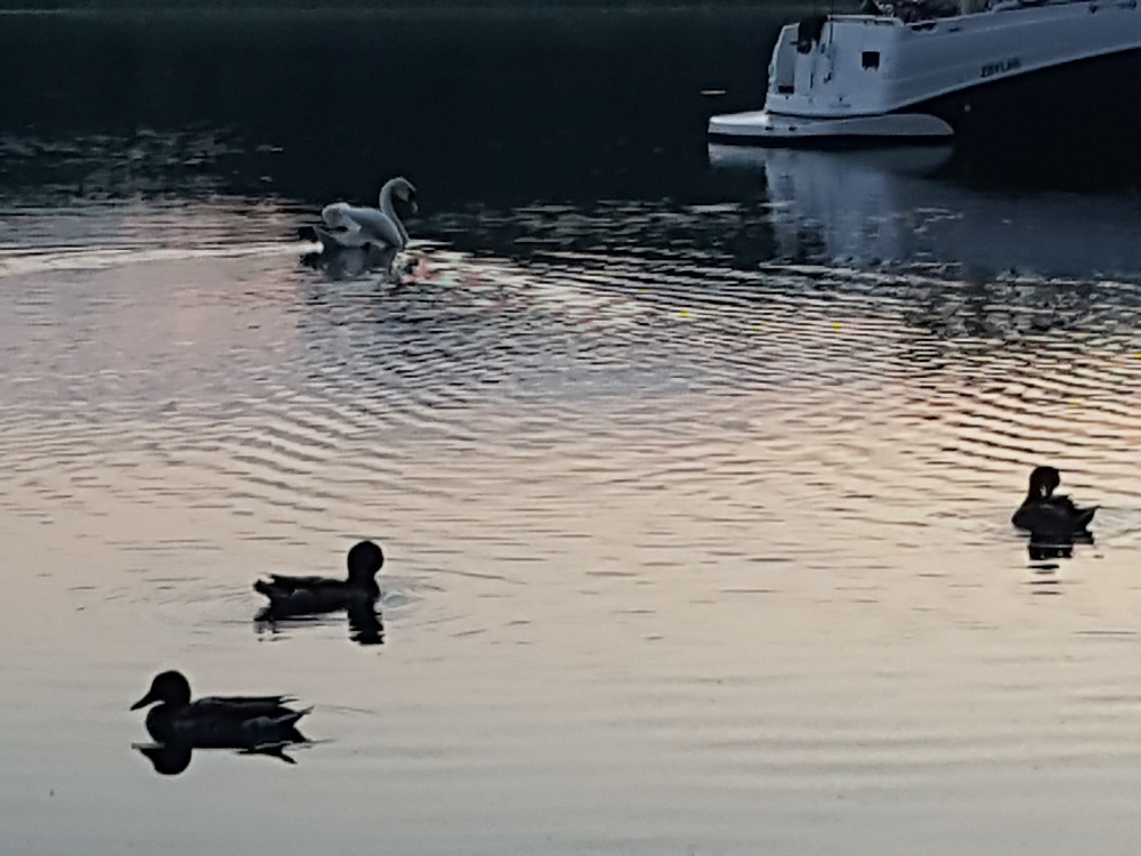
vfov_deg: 53.1
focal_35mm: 26
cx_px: 570
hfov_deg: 67.3
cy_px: 428
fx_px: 857
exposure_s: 1/100
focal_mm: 4.2
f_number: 1.7
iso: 160
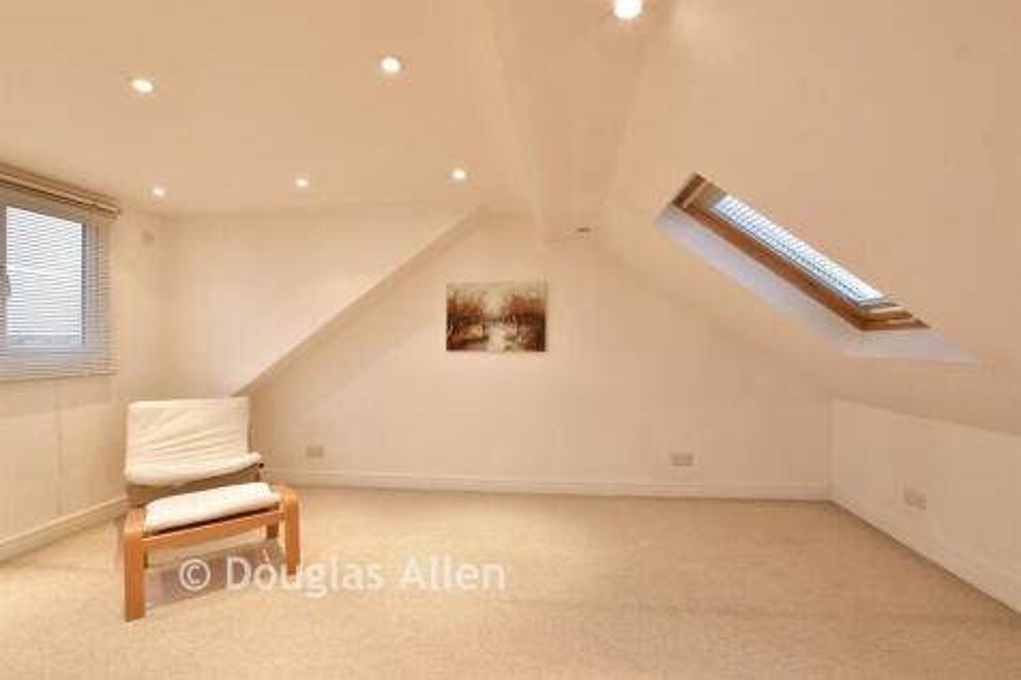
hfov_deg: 100.4
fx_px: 425
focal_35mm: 15
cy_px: 340
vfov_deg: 77.3
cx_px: 510
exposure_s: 1/3
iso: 160
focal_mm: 10
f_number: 8
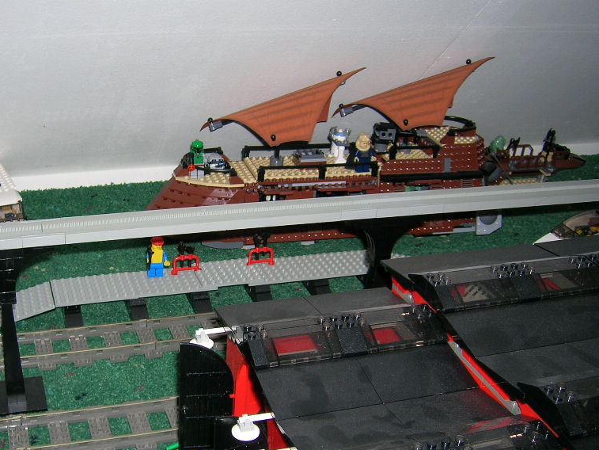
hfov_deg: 40.9
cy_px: 254
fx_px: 796
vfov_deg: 31.5
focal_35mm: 46
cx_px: 219
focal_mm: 5.7
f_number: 2.9
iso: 50
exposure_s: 1/60.1
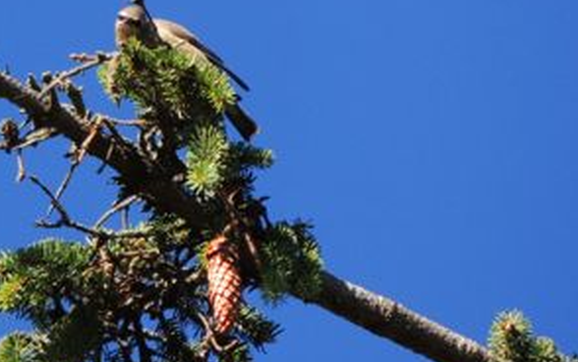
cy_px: 102
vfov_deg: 0.6
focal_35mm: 2308
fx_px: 36370
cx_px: 114
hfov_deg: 0.9
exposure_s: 1/500
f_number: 5.9
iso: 250
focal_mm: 180
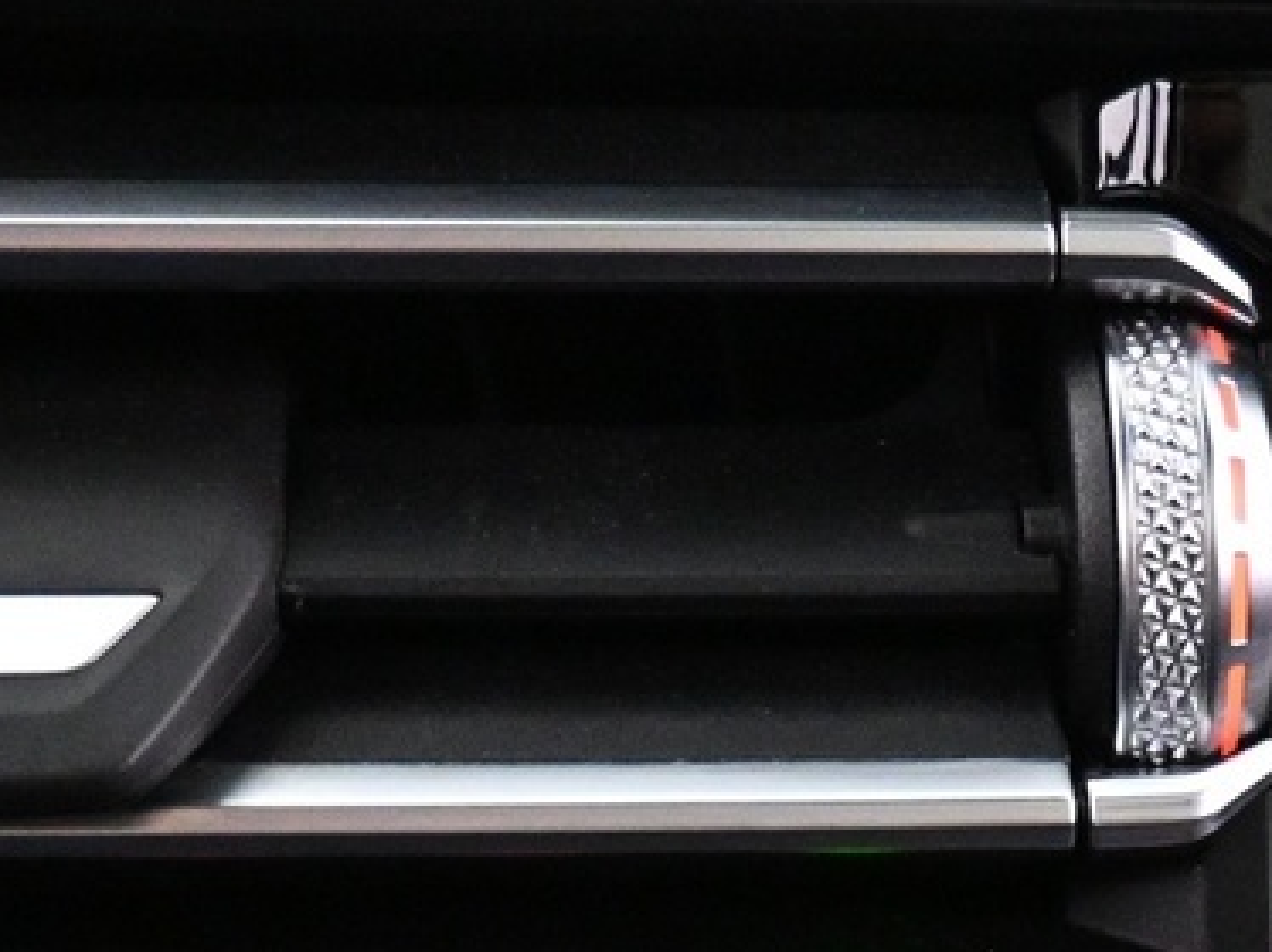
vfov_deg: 13.9
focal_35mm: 100
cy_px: 1387
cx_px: 1408
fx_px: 3672
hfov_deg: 18.9
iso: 4000
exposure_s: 1/40
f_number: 3.5
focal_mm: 16
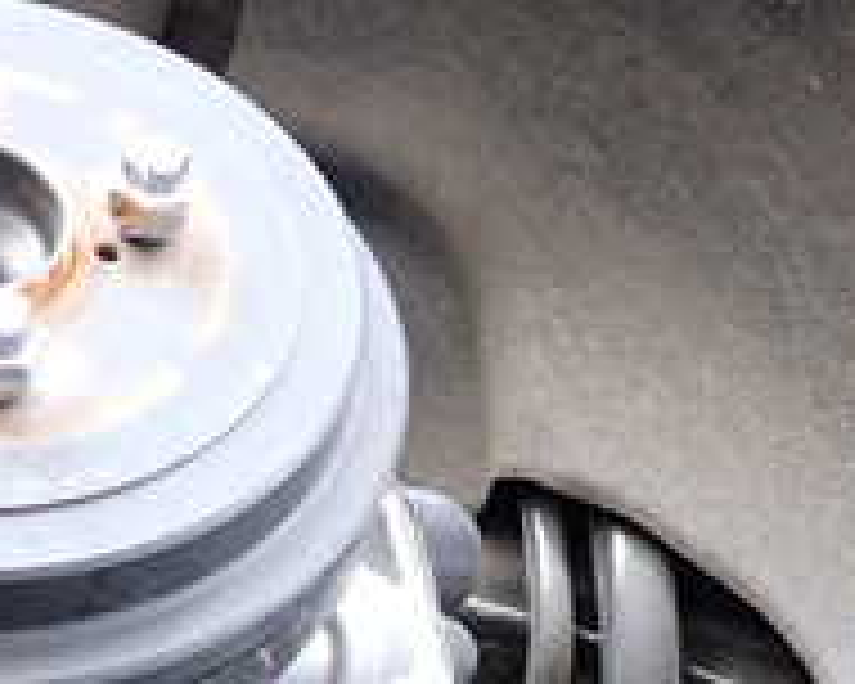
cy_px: 724
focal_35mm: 77
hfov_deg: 24.7
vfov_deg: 19.2
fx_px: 1948
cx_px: 320
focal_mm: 4.5
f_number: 2
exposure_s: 1/40
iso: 320
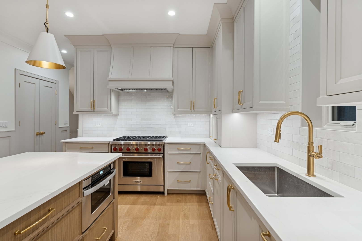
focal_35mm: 18
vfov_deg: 67.4
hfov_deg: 90.0
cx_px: 181
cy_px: 120
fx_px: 181
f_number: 8
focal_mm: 18
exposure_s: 1/15
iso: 320
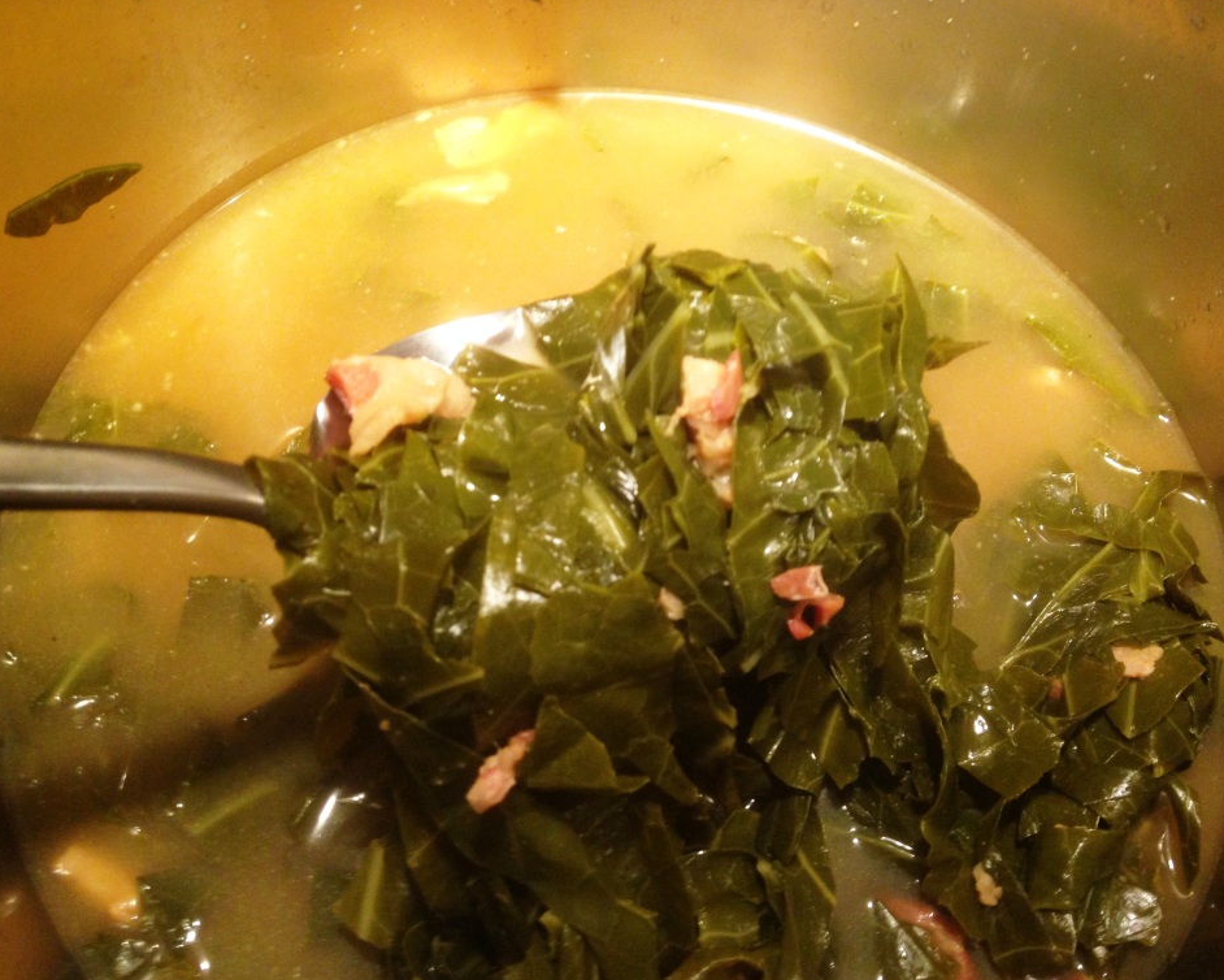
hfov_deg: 51.5
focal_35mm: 35
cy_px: 495
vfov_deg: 42.2
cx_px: 607
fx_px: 1268
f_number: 2.4
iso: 160
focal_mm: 4.12
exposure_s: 1/20
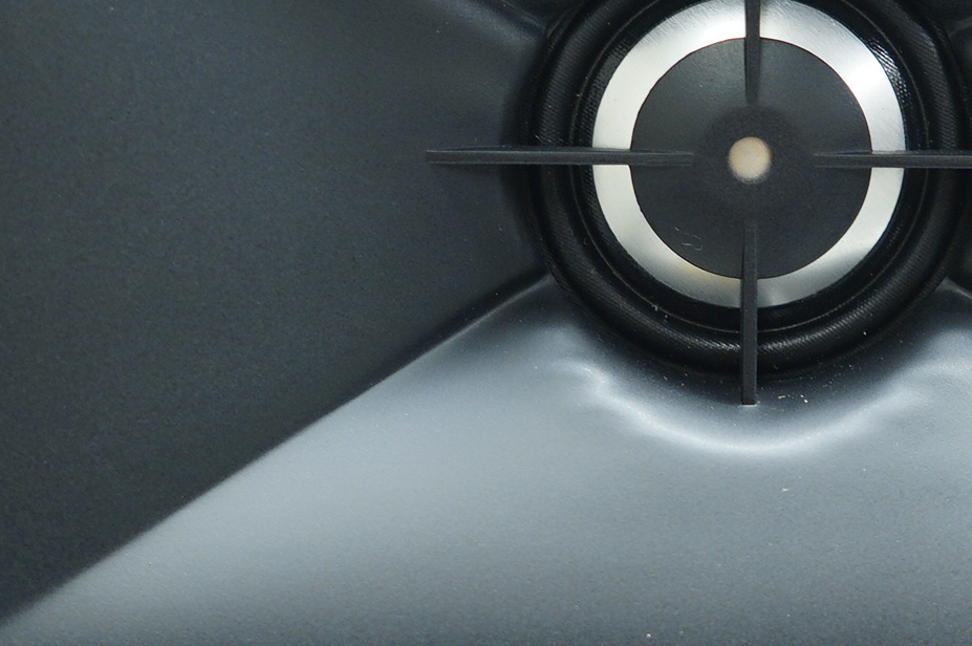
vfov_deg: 9.4
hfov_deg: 14.0
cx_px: 734
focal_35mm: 146
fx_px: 3938
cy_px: 184
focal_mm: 30
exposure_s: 1/60
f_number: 3.2
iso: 200
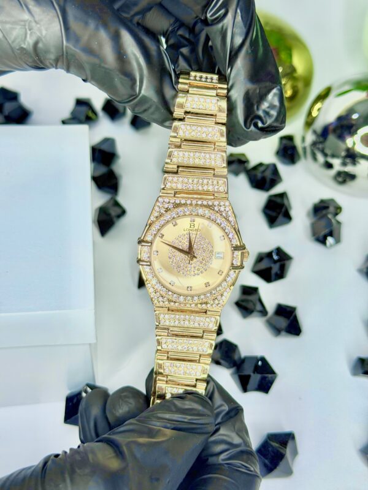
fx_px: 680
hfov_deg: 30.3
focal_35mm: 48
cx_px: 184
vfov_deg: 39.7
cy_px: 245
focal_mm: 6.76
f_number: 1.78
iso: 50
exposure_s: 1/139
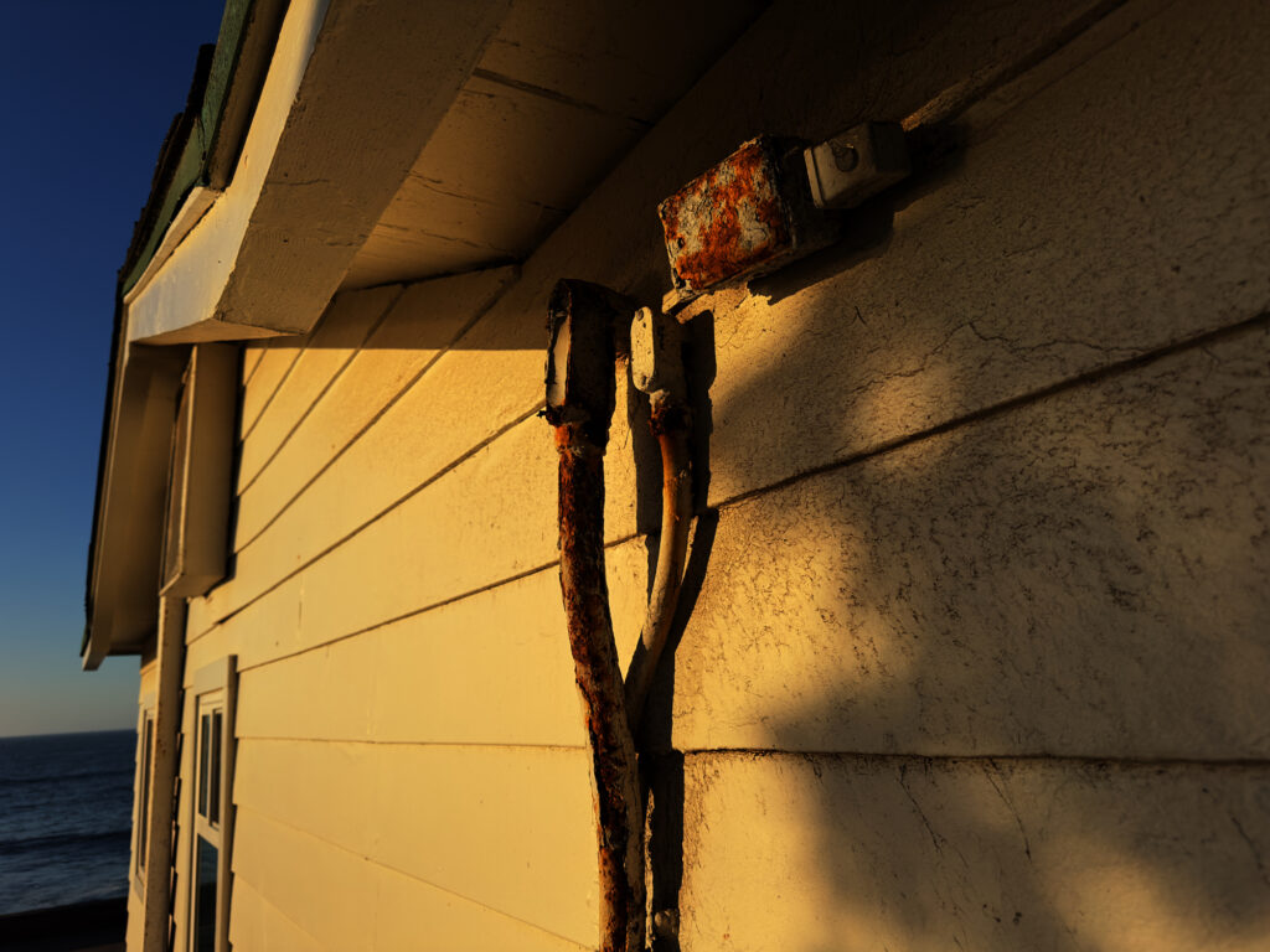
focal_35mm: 24
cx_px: 635
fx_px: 881
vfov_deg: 56.8
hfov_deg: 71.6
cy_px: 476
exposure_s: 1/7937
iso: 100
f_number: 1.78
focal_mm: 6.86
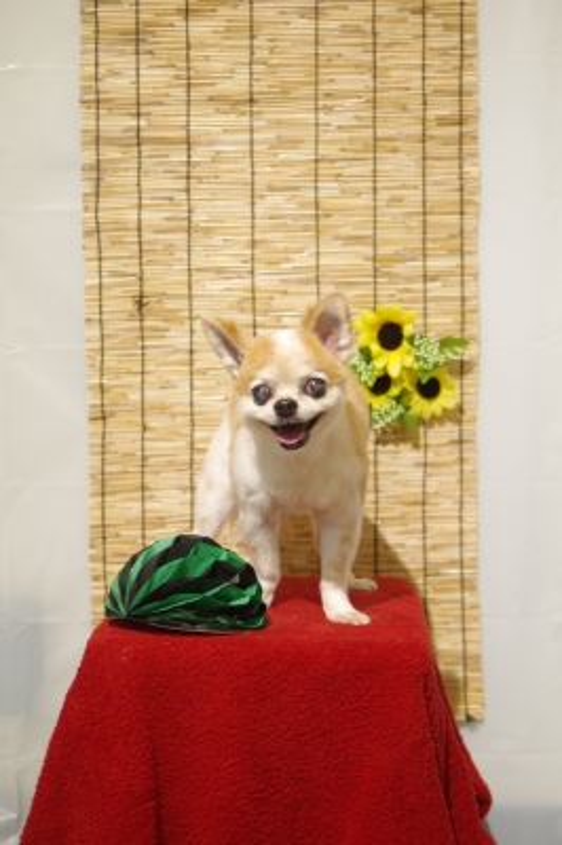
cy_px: 422
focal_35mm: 75
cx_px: 281
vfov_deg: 27.0
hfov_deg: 18.2
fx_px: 1759
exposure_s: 1/80
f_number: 2.8
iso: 320
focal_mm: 50
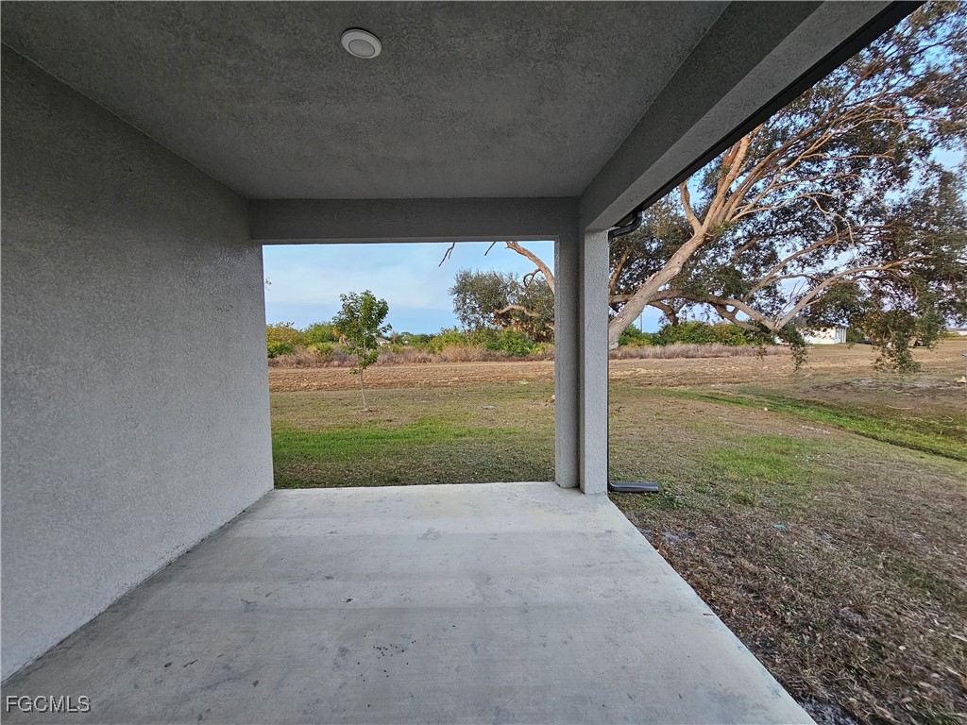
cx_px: 484
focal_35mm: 13
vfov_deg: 89.9
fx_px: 363
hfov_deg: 106.2
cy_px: 362
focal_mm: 2.2
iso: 125
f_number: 2.2
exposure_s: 1/60
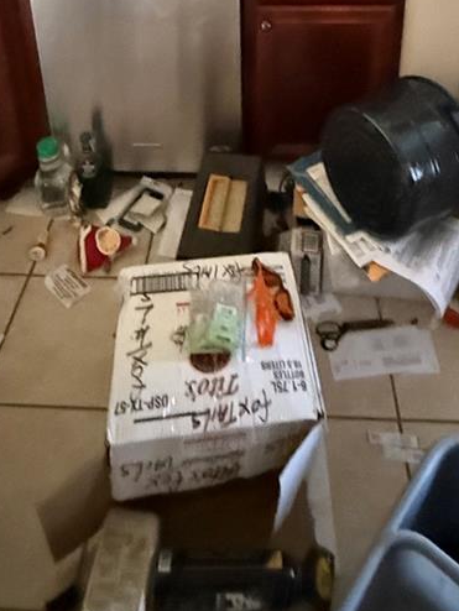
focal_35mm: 34
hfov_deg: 41.8
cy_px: -85
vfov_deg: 41.1
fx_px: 601
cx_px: 245
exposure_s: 1/40
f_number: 2.2
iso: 1600
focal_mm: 2.22
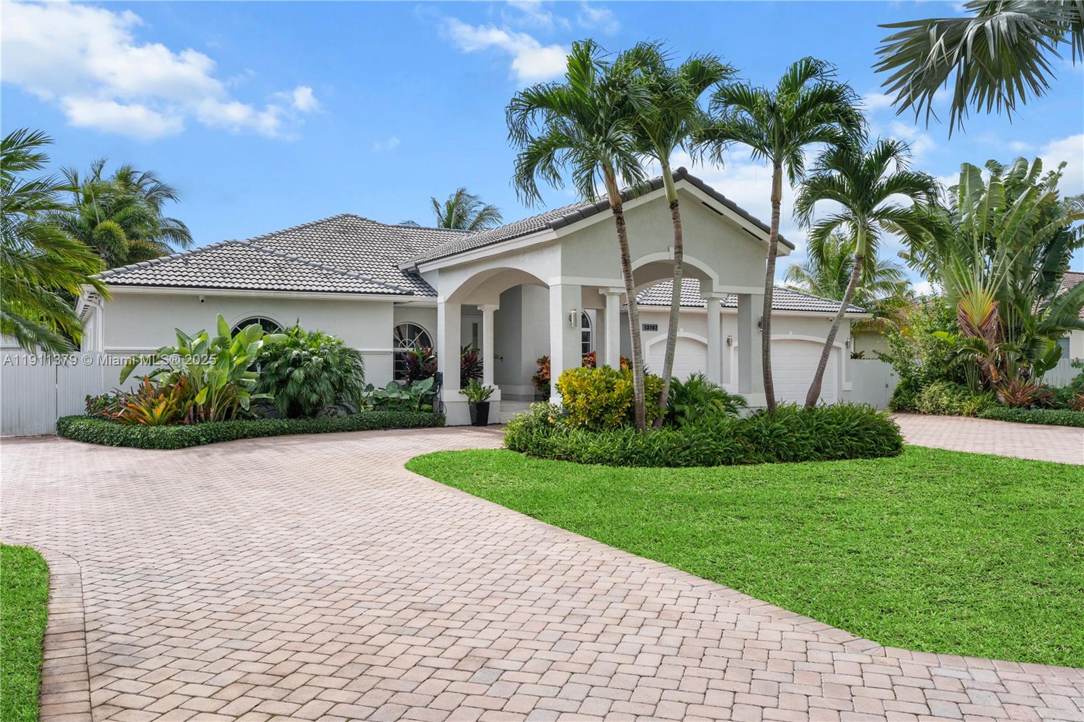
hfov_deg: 65.5
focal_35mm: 28
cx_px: 542
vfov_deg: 46.4
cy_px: 361
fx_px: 843
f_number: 8
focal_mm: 28
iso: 400
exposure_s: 1/640
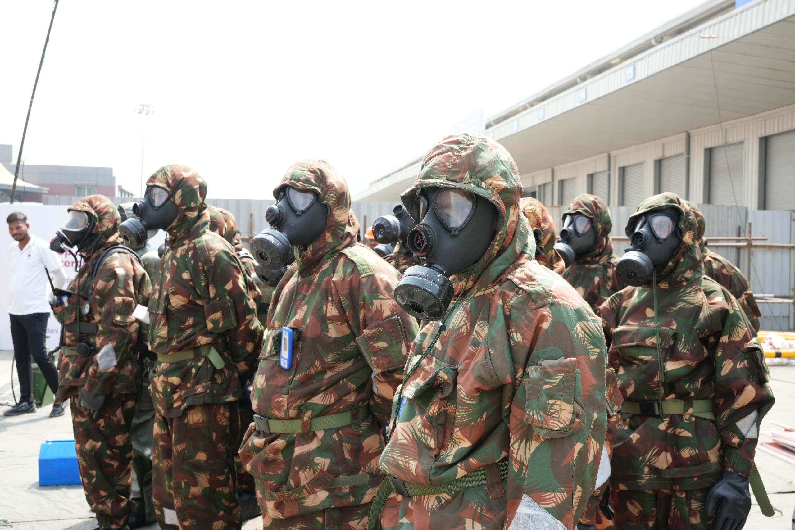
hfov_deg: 51.4
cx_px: 398
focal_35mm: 37
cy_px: 265
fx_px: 826
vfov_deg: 35.6
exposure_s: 1/250
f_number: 9
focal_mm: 37.4
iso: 640
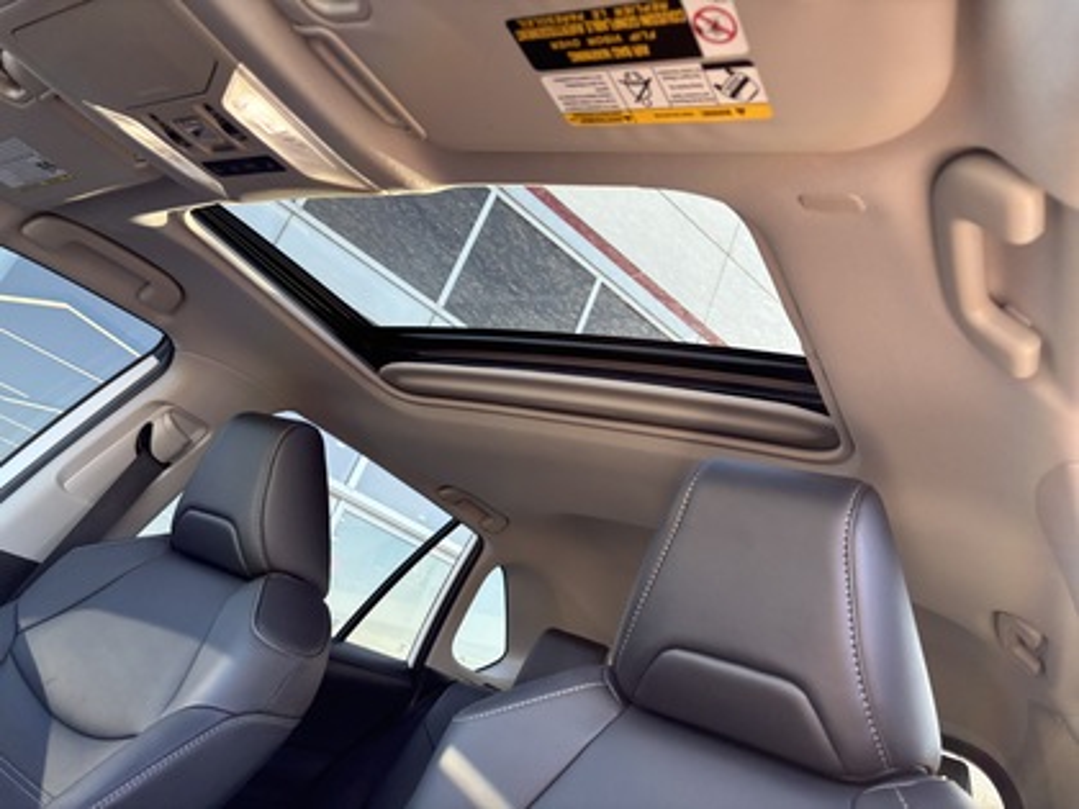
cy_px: 404
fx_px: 810
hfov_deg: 67.3
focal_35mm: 26
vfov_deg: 53.1
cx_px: 540
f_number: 1.6
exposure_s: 1/121
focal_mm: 5.96
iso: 64
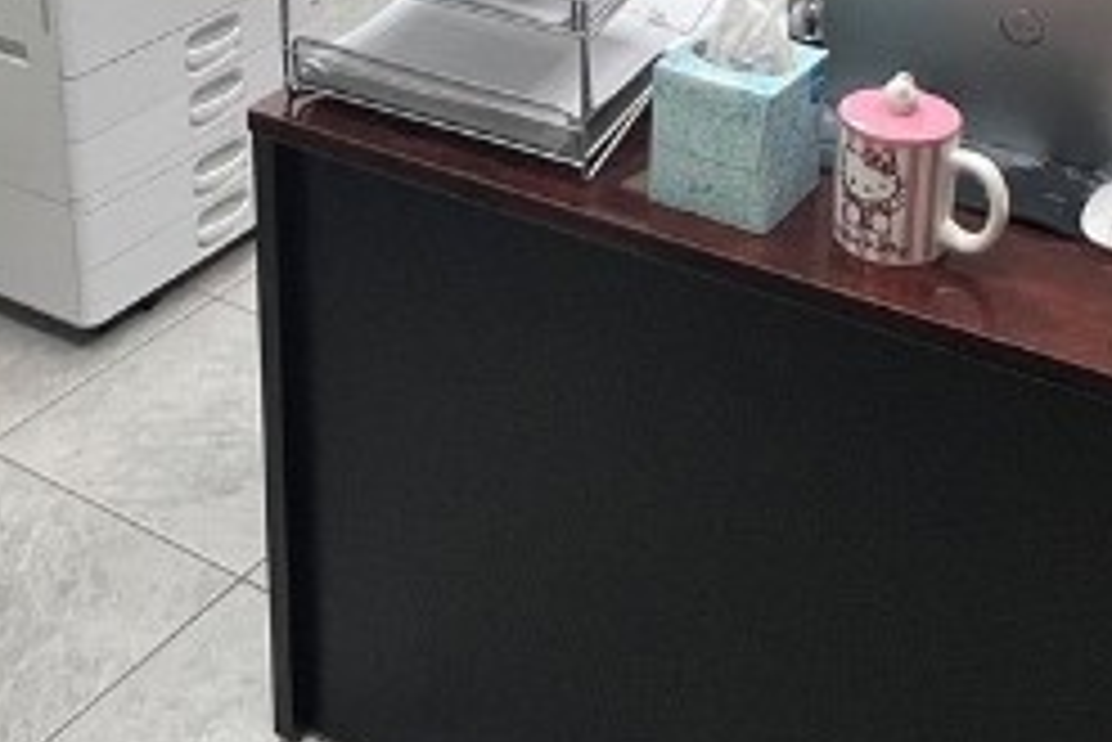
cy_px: -139
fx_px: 1731
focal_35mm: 56
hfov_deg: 35.6
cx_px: 477
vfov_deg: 22.4
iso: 125
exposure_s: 1/129
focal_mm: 1.57
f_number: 1.8
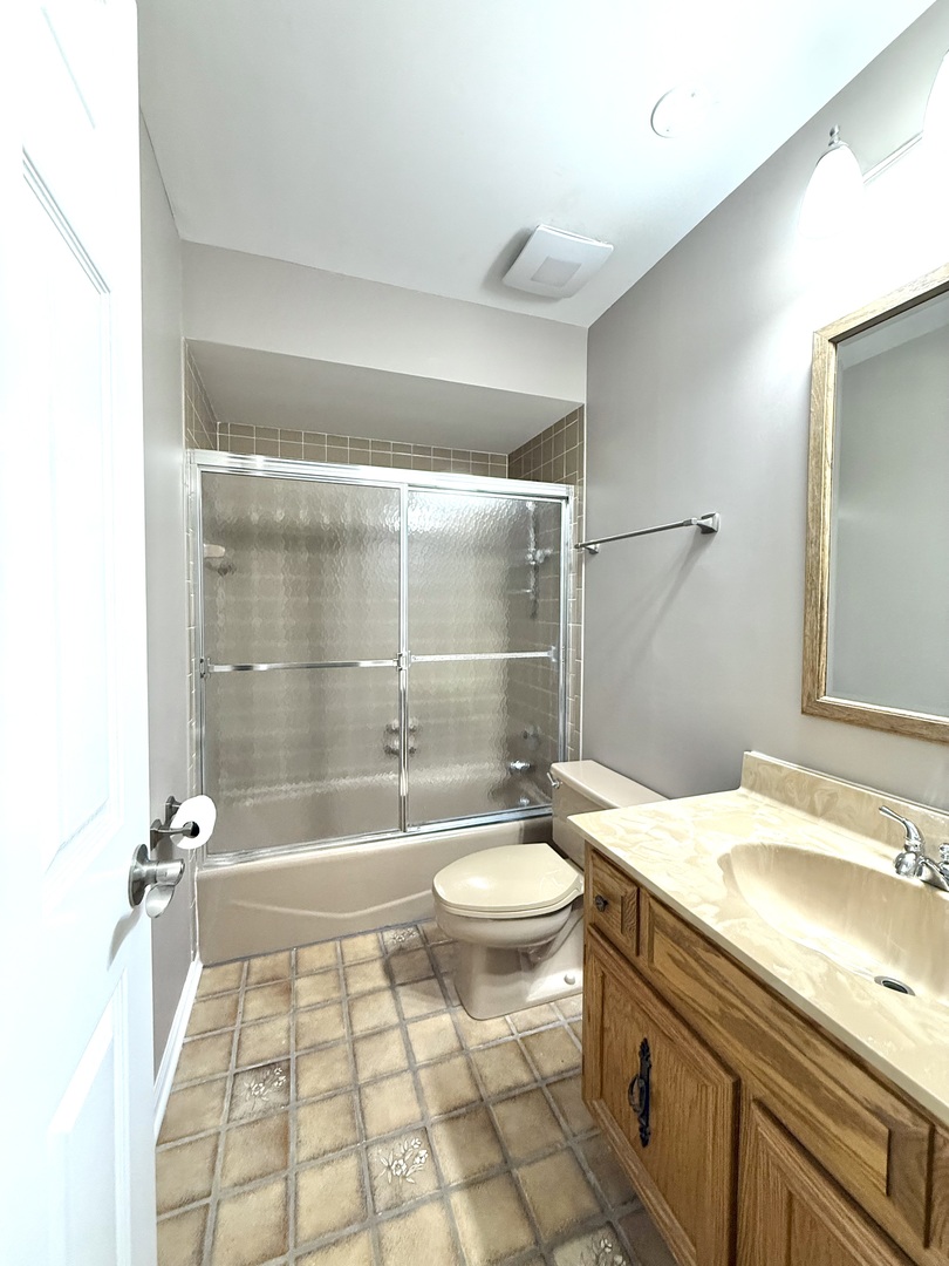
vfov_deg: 102.1
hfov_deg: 85.7
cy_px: 633
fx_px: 512
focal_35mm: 14
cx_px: 474
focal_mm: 2.22
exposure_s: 1/60
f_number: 2.2
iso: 320
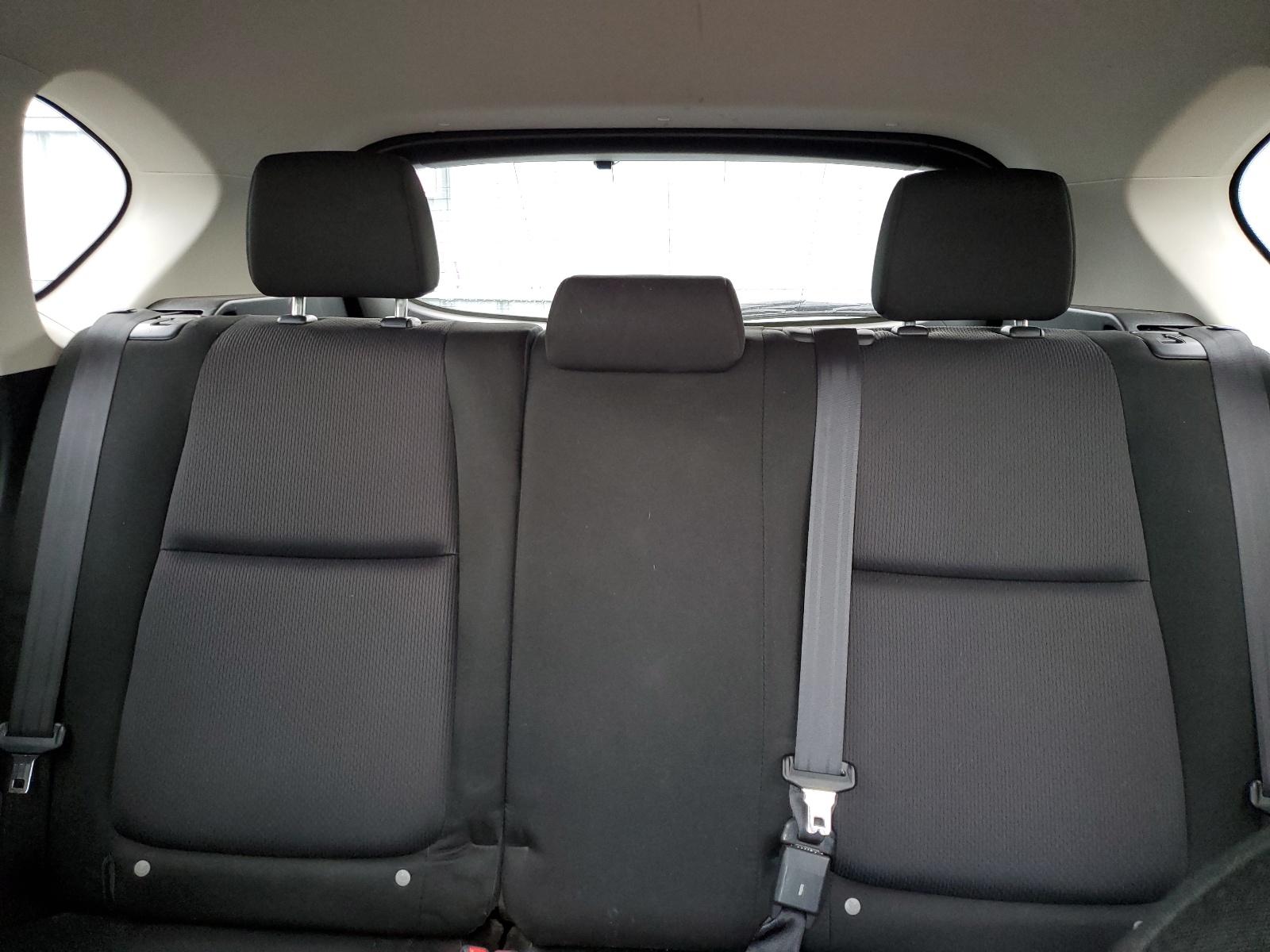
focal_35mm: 26
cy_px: 476
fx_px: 954
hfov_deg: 67.3
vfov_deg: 53.1
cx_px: 635
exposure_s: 1/60.2
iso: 120
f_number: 1.5
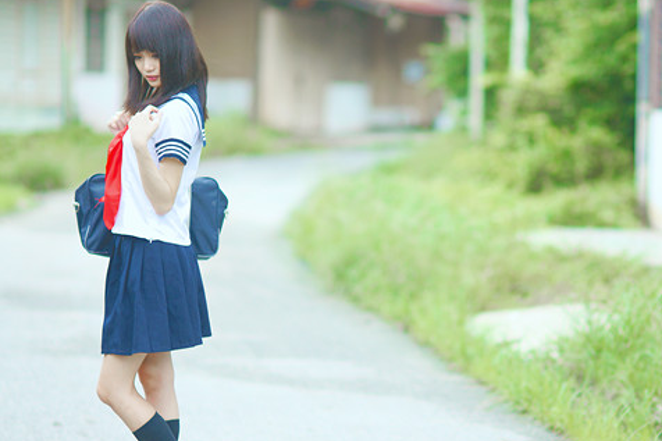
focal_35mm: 143
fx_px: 2629
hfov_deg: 14.3
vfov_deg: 9.6
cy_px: 284
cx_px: 434
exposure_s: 1/2000
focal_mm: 85
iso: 100
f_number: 1.4
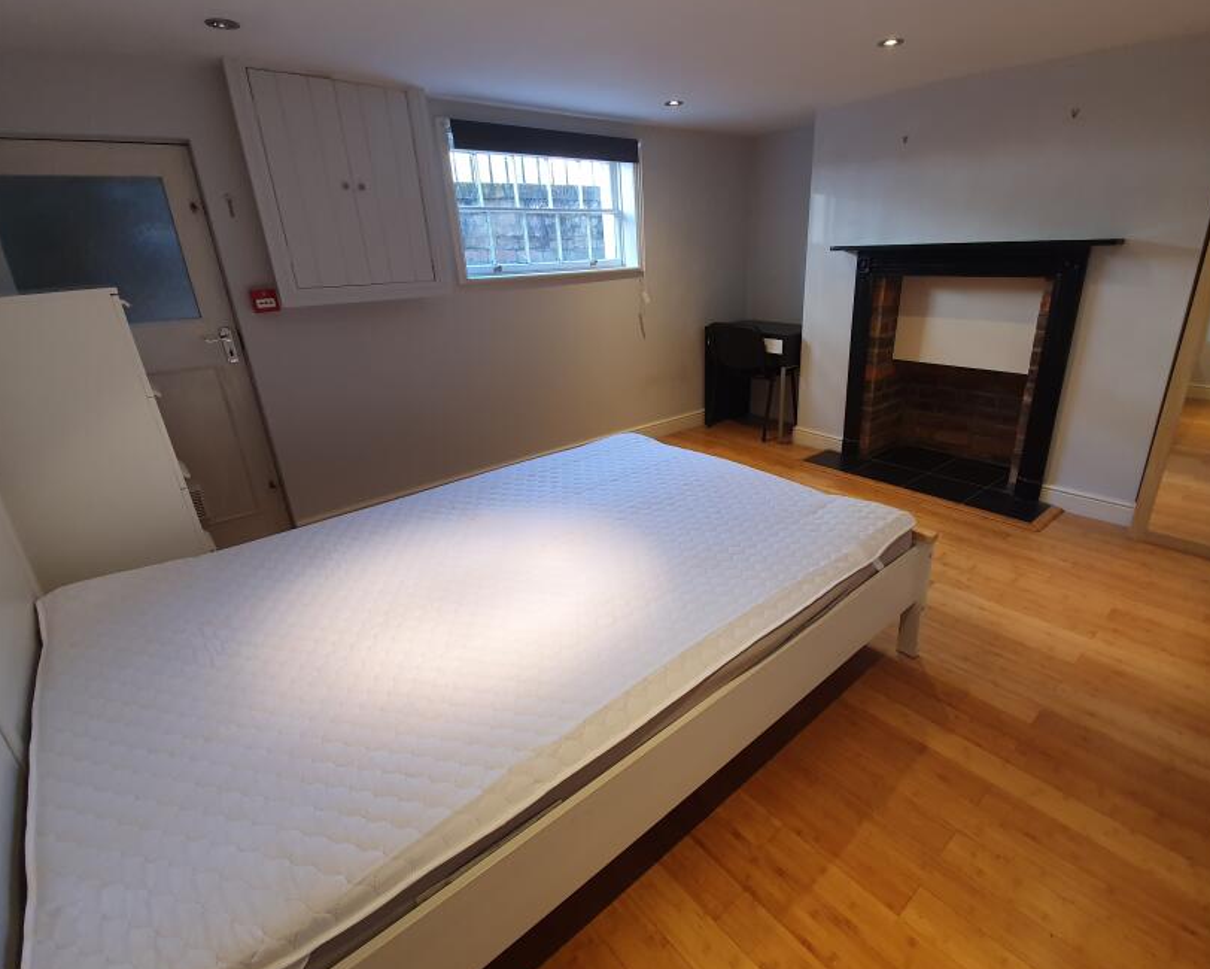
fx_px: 573
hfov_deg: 92.9
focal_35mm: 16
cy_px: 484
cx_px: 657
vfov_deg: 80.4
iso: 125
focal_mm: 1.8
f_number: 2.2
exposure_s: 1/50
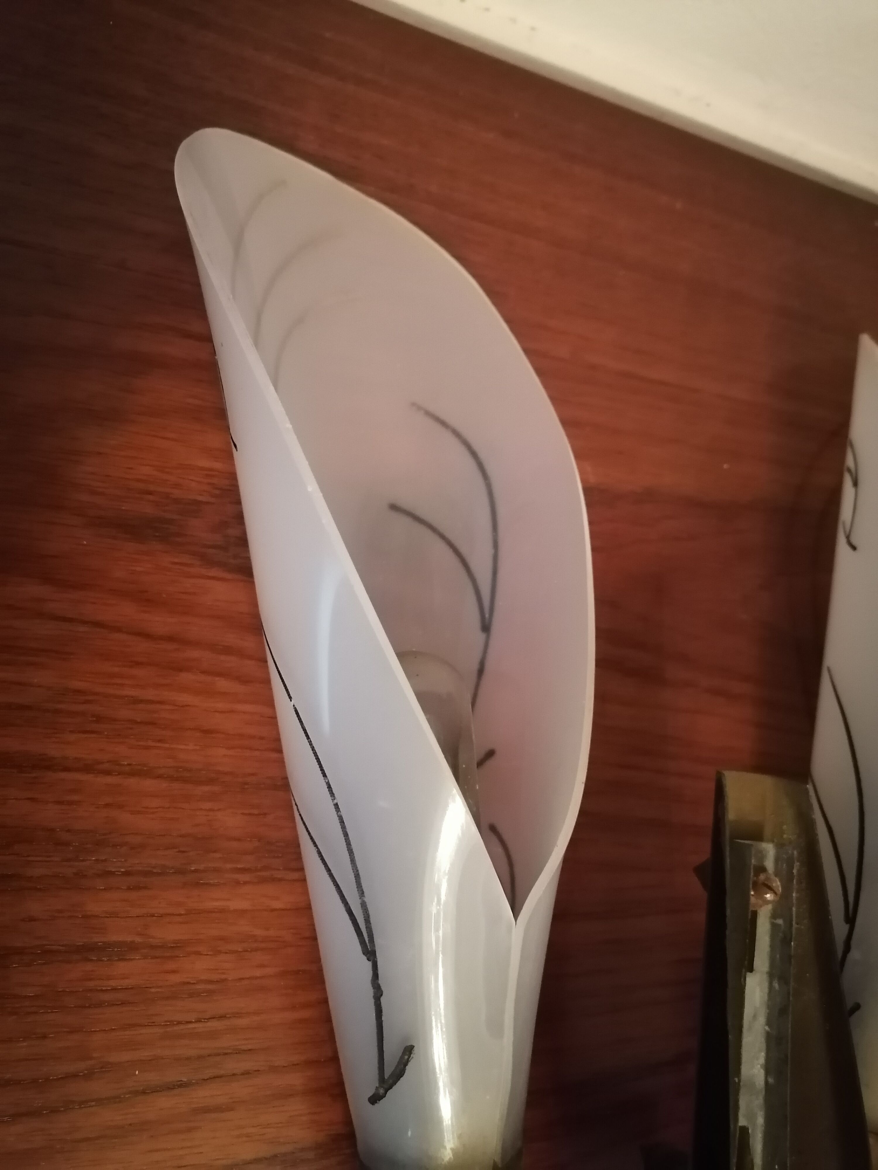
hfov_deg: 51.4
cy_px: 585
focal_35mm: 27
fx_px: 913
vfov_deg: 65.3
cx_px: 439
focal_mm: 5.3
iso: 2000
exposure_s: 1/14.3
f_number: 1.8
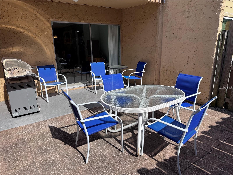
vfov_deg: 56.8
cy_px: 88
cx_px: 116
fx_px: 162
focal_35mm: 24
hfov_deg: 71.6
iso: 80
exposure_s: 1/4950
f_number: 1.78
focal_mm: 6.76
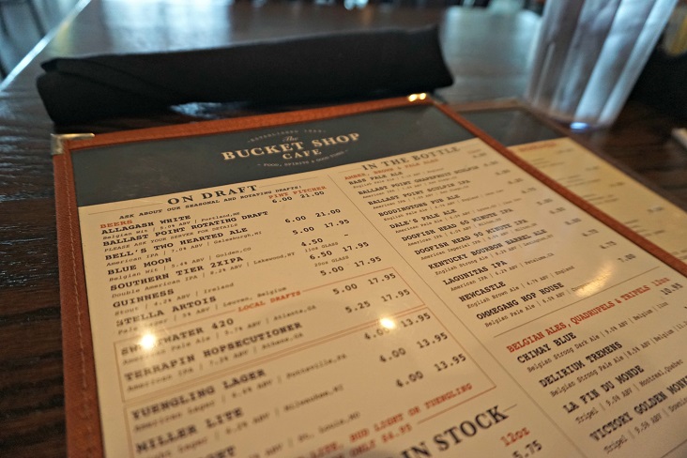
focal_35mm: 24
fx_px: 458
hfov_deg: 73.7
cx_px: 344
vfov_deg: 53.1
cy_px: 229
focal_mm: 16
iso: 1000
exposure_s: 1/60
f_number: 4
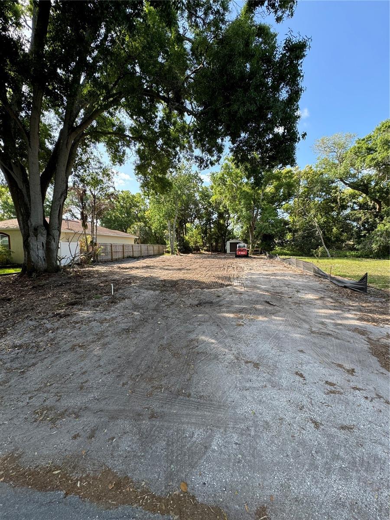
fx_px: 210
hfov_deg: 85.7
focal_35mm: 14
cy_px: 260
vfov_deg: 102.1
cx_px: 195
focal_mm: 2.22
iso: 40
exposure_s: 1/241
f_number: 2.2
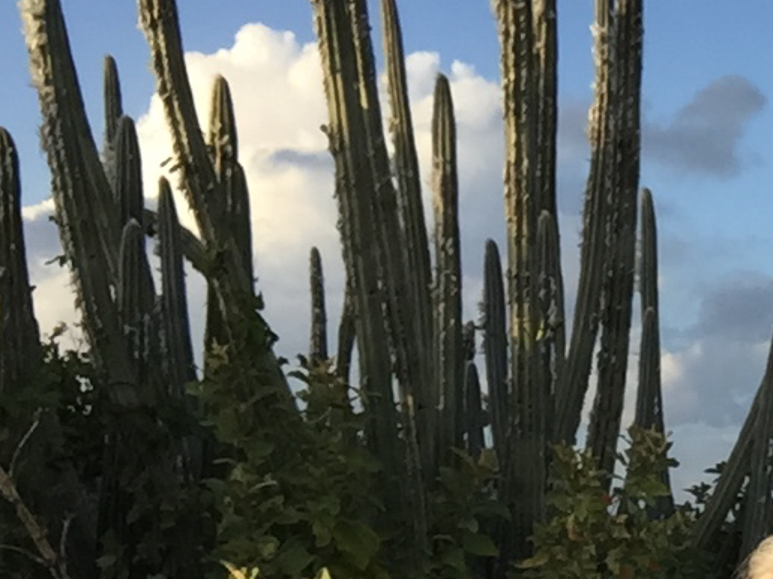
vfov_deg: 18.5
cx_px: 839
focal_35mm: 77
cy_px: 602
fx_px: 1719
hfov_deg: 23.8
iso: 32
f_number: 2.2
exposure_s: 1/974
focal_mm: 2.65
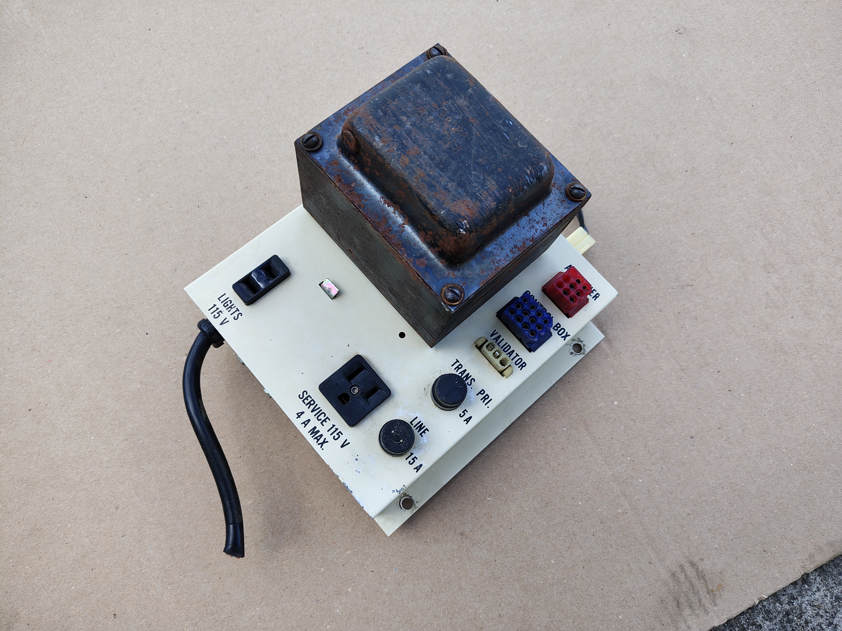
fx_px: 584
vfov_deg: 56.8
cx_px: 421
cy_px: 316
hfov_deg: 71.6
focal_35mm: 24
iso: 100
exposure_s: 1/403
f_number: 1.8
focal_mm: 5.56
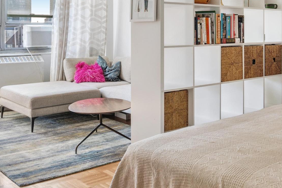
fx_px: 345
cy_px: 36
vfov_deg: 29.8
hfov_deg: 44.5
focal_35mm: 44
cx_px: 151
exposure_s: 1/4
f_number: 8
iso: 200
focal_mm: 10
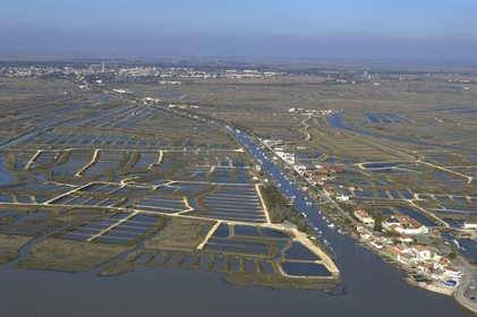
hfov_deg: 35.1
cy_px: 158
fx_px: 755
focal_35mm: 57
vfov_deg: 23.7
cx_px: 238
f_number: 5
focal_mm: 38
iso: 100
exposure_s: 1/750
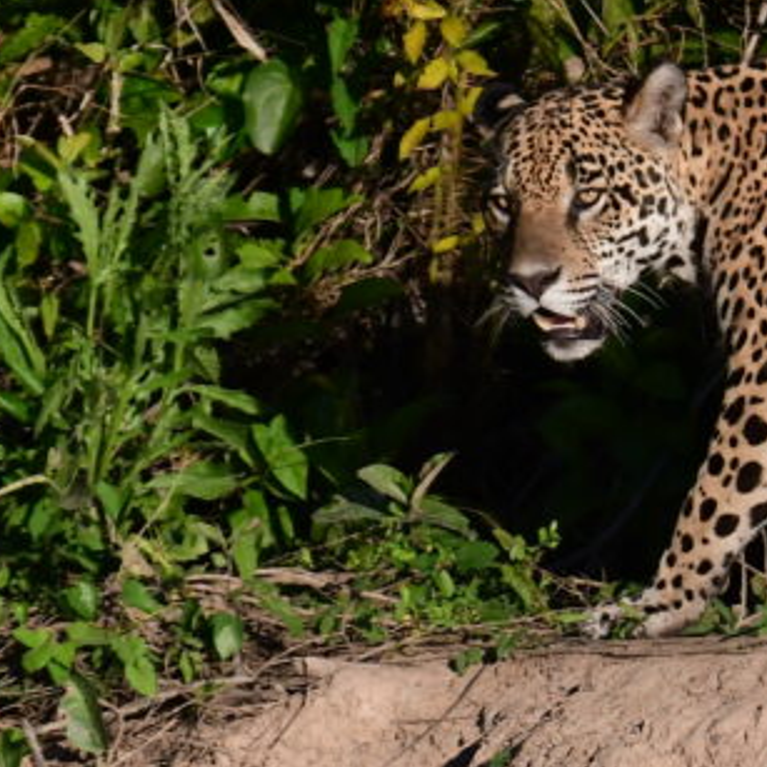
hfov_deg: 0.9
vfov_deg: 0.9
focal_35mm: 1925
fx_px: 48256
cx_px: 1122
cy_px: 221
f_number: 8
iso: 500
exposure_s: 1/1250
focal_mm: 340
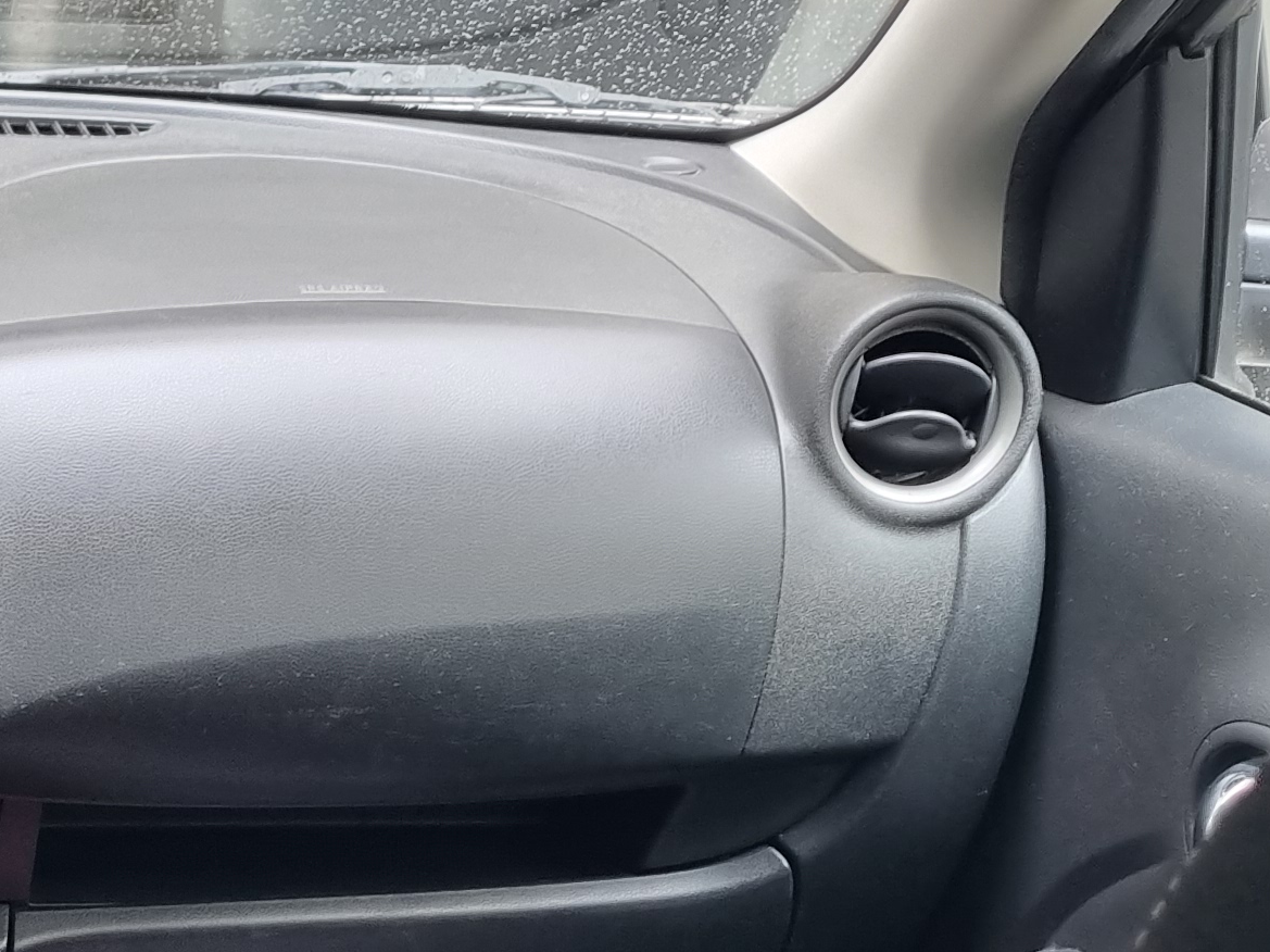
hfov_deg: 19.8
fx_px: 3264
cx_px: -489
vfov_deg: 16.0
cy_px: 1123
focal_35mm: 89
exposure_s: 1/40
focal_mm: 5.4
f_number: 1.8
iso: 160
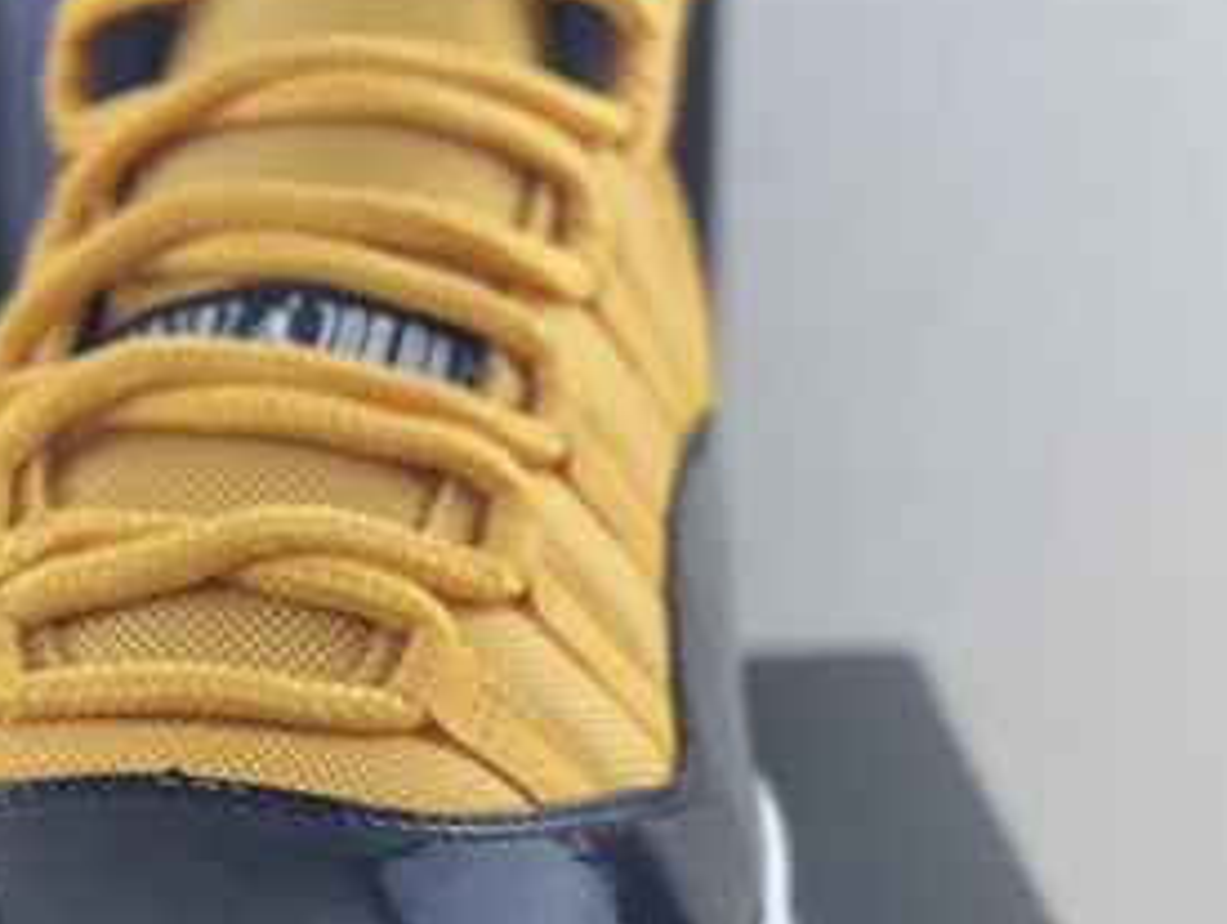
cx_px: -232
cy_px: 743
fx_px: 6105
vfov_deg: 8.6
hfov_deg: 11.3
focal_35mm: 172
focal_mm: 7.5
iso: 160
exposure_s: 1/100
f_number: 2.2
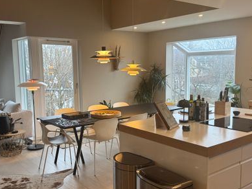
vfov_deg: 38.7
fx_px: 269
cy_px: 98
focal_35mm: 37
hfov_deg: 50.0
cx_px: 113
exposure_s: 1/100
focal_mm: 6.76
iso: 160
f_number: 1.78
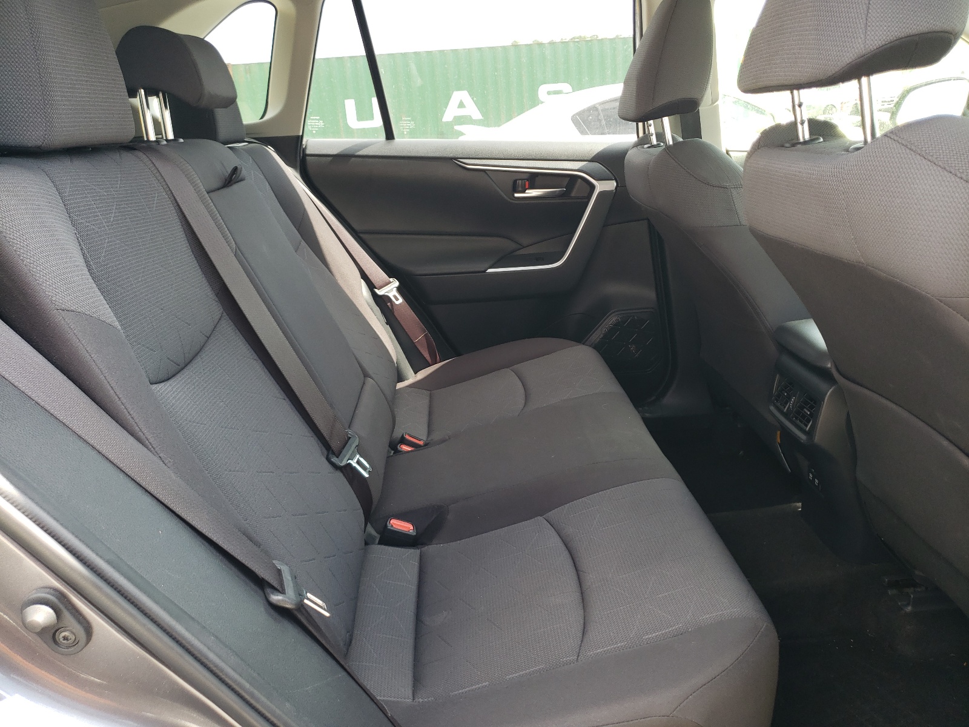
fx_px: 728
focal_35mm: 26
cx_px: 484
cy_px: 364
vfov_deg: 53.1
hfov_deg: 67.3
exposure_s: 1/120
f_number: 1.5
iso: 50
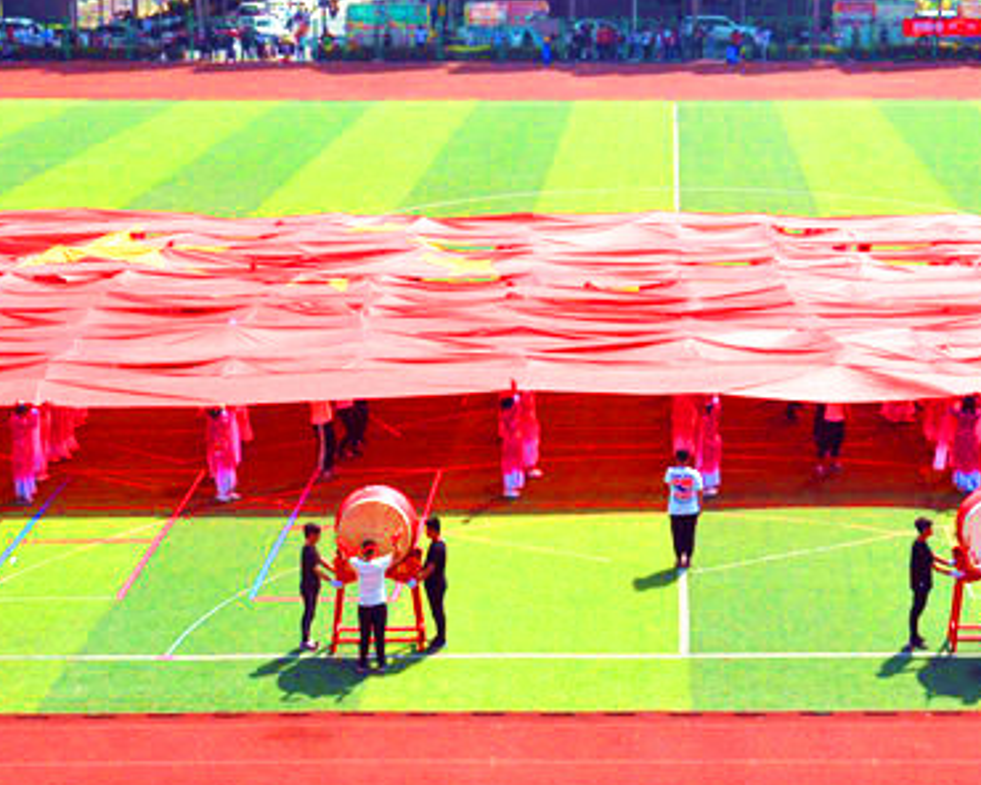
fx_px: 2119
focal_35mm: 73
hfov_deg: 25.9
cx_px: 660
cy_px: 211
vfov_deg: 20.8
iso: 640
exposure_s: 1/1600
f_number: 9
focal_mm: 24
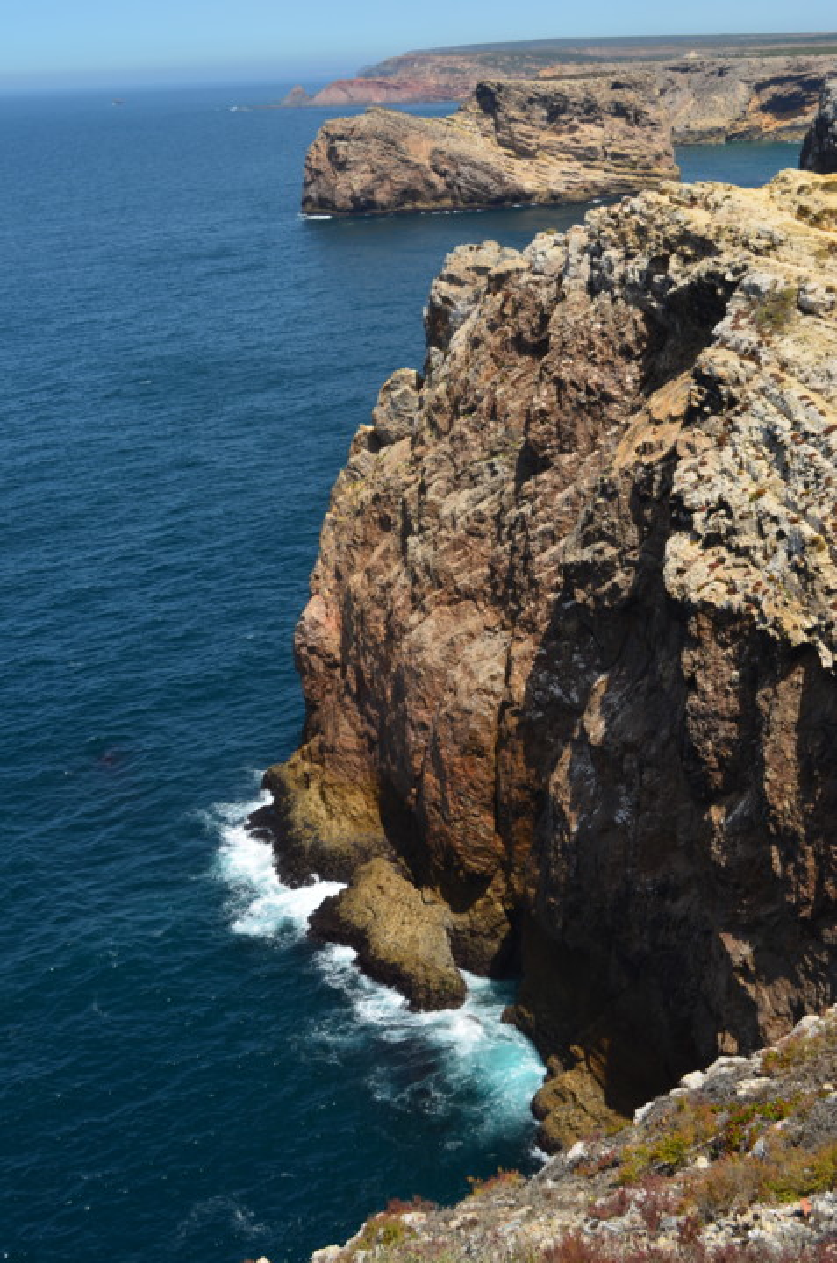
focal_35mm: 45
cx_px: 418
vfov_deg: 43.7
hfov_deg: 29.7
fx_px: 1576
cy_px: 632
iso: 100
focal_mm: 30
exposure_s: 1/320
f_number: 9
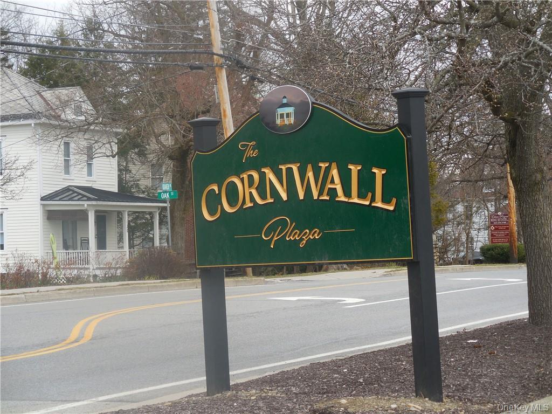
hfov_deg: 15.2
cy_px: 207
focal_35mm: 130
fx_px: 2073
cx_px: 276
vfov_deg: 11.4
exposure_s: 1/250
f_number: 5.3
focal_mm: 23.4
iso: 125
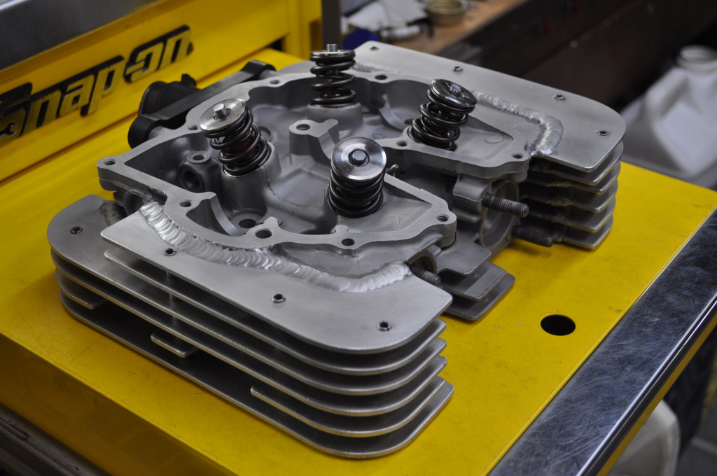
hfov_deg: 37.9
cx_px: 358
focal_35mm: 52
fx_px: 1044
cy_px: 238
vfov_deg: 25.7
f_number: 5
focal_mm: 35
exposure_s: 1/80
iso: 400
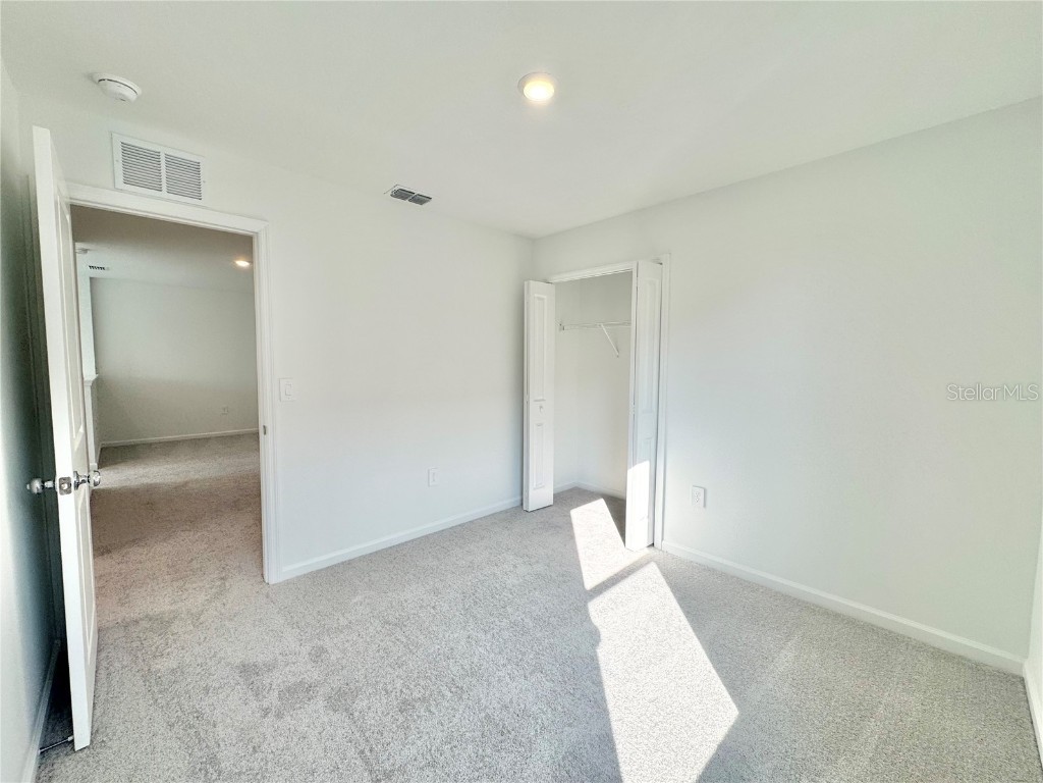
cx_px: 522
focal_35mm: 14
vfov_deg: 85.7
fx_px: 422
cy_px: 392
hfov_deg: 102.1
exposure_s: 1/213
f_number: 2.2
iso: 40
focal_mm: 2.22
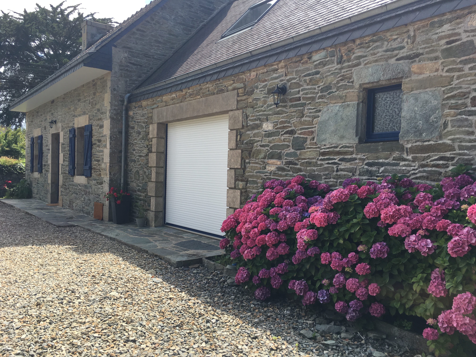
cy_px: 178
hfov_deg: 61.7
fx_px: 399
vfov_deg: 48.2
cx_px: 238
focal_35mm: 29
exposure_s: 1/810
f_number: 2.2
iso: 25
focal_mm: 4.15
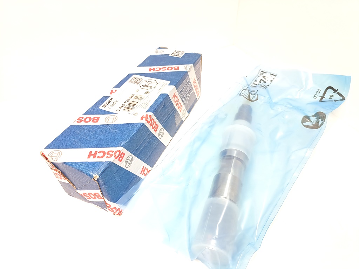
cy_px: 134
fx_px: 239
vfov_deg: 58.9
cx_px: 180
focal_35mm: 23
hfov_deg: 73.9
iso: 100
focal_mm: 5.06
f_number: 1.8
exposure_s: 1/50
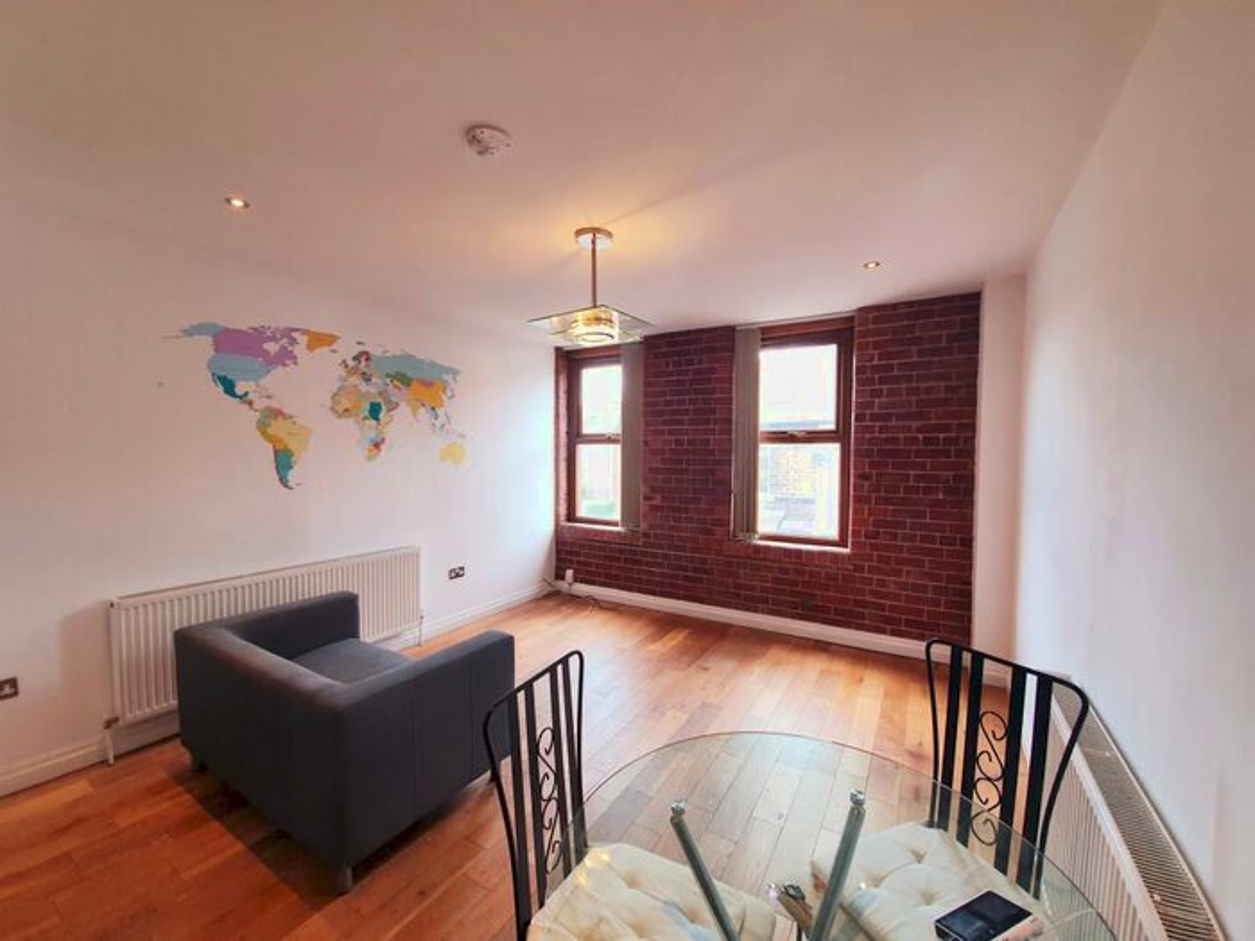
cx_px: 628
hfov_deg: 106.2
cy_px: 470
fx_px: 471
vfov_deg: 89.9
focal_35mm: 13
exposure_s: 1/50
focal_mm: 1.8
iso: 50
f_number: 2.2
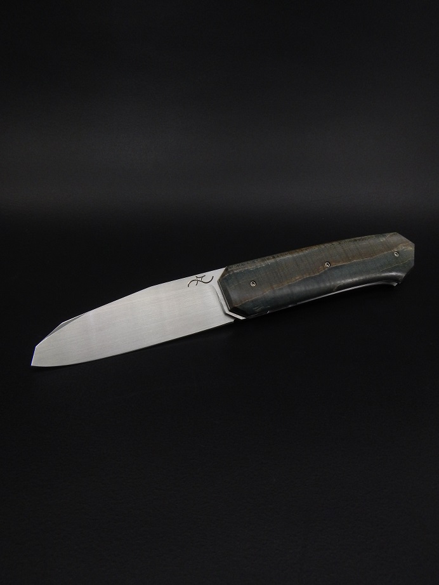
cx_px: 220
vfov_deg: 63.4
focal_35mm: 28
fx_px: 473
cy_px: 292
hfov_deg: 49.8
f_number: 3.9
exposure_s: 1/30
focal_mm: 5
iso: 320
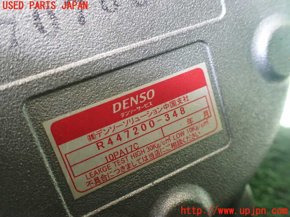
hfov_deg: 60.0
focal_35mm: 30
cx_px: 145
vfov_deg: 46.8
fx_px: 251
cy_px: 108
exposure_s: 1/100
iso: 800
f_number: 2.3
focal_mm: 5.4
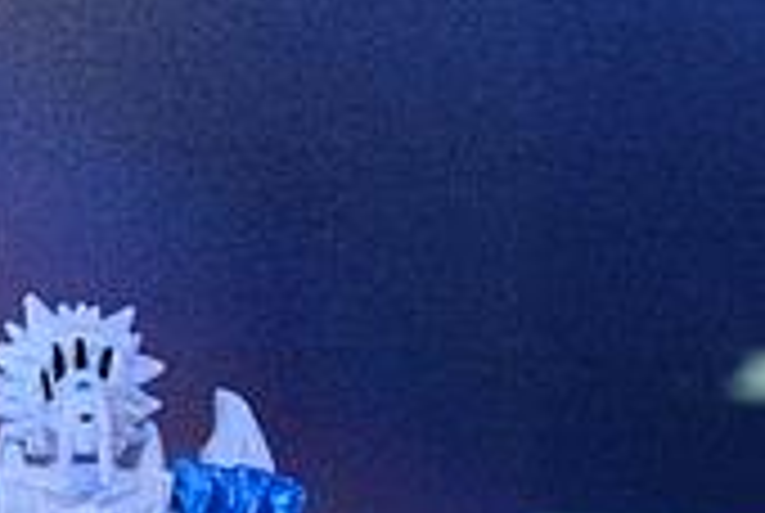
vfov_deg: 5.9
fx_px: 5002
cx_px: 86
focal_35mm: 235
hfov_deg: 8.7
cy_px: 472
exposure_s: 1/100
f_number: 9
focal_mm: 50
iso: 3200
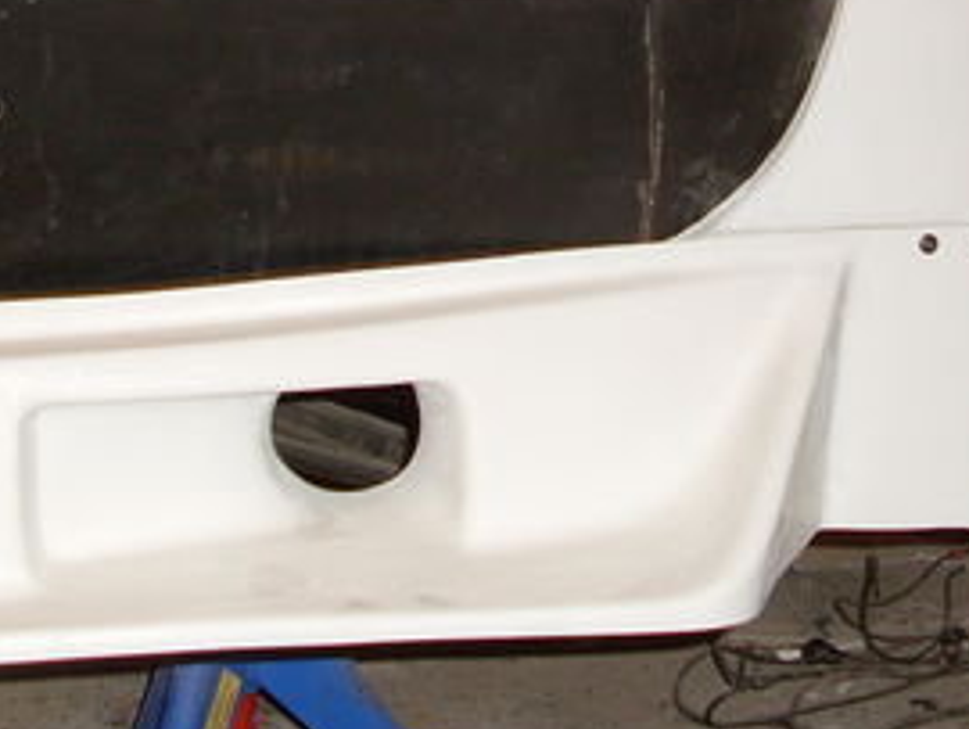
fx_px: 2522
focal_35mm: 90
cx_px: 736
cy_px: -111
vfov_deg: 15.9
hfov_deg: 21.6
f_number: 3
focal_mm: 6.3
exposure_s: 1/45
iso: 100
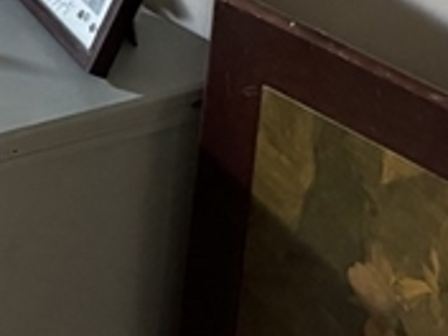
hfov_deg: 12.5
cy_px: -484
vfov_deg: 9.4
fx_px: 1812
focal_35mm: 140
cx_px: -438
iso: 800
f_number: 1.78
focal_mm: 6.76
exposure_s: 1/60
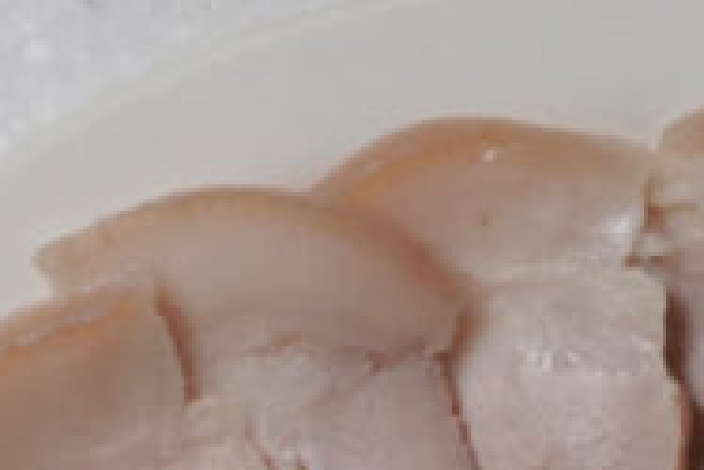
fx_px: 4339
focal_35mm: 222
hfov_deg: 9.3
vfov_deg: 6.0
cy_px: 1057
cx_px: 572
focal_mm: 27
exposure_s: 1/125
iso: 400
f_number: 5
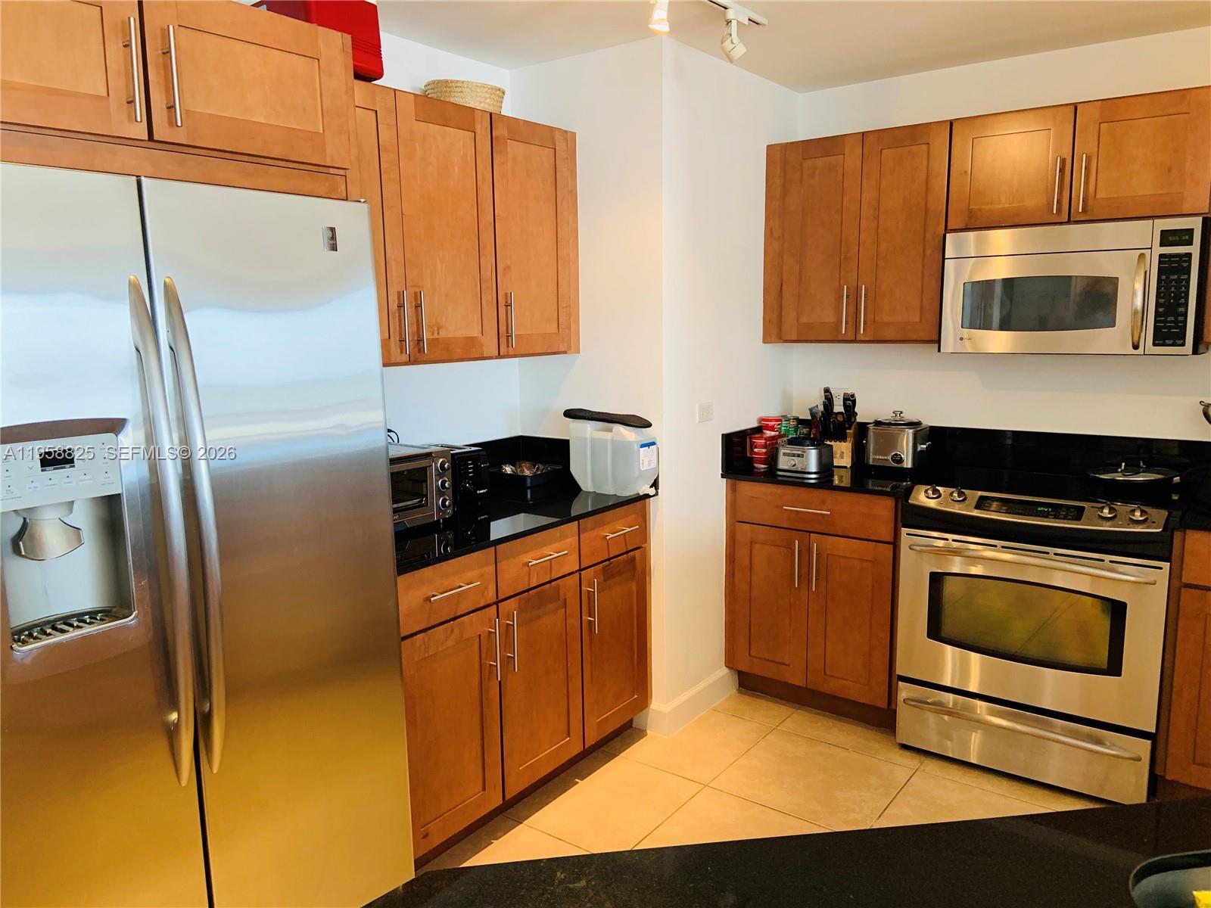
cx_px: 606
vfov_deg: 53.1
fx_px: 910
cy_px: 454
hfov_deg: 67.3
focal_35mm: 26
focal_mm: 4.25
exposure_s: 1/60
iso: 160
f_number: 1.8
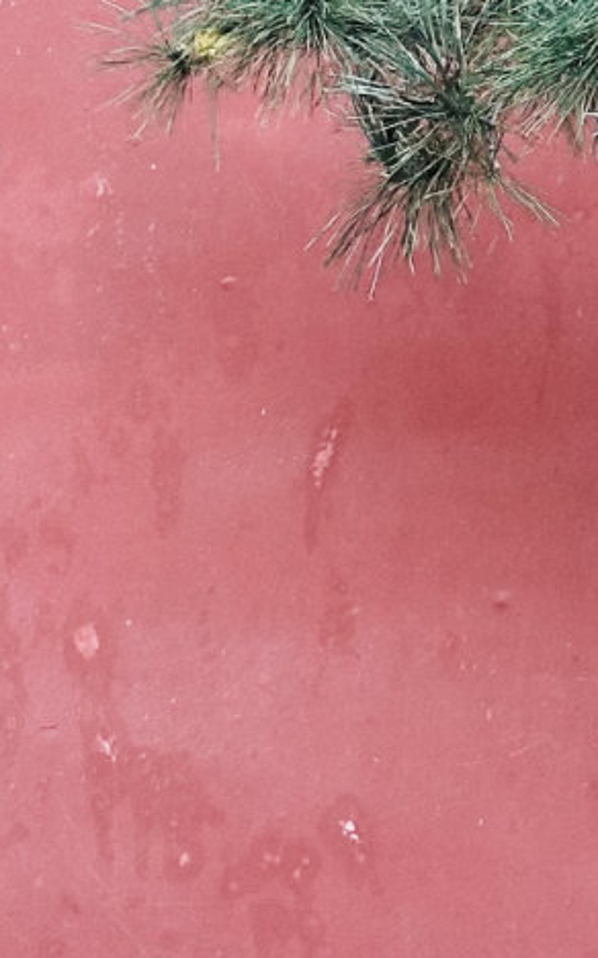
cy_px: -235
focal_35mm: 174
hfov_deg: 7.3
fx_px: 4543
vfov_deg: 11.8
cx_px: 1145
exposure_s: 1/61
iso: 80
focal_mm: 6.9
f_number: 1.8
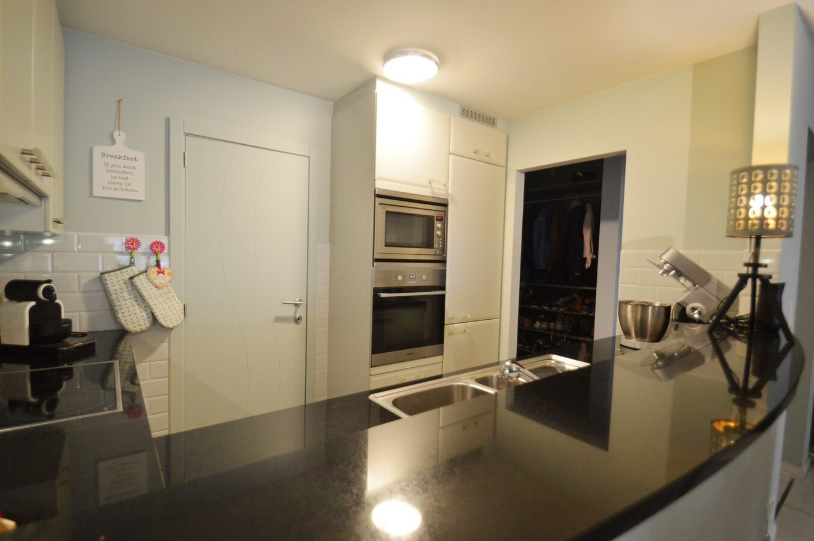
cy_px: 270
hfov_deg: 95.0
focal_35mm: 16
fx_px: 373
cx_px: 407
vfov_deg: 72.0
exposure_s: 1/60
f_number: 3.5
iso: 1100
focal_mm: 11
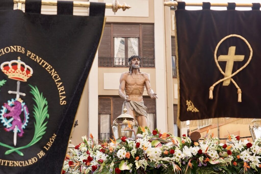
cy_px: 87
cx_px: 130
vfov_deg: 18.0
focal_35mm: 76
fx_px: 551
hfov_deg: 26.6
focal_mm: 51
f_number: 6.3
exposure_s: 1/320
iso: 640
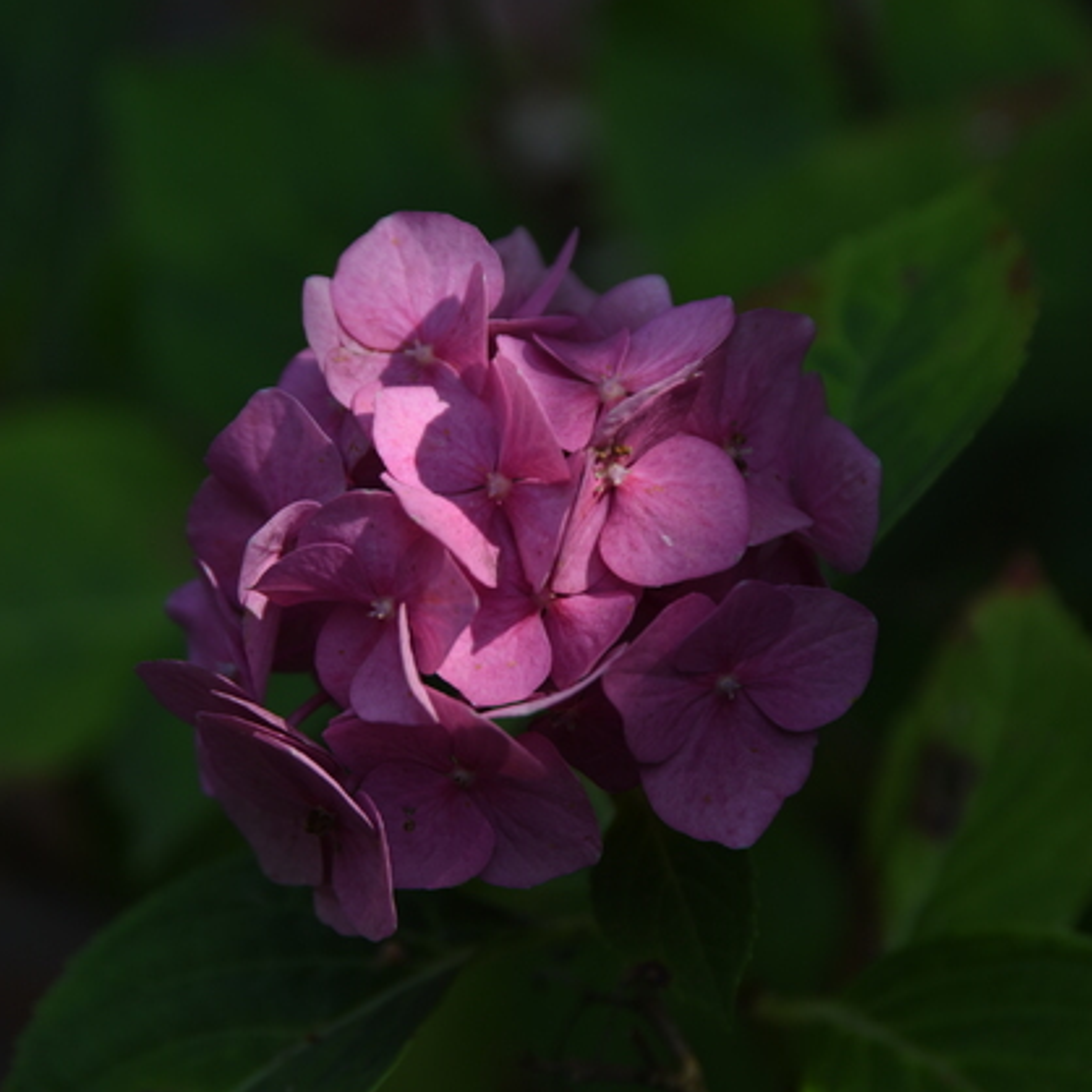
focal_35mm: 168
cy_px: 503
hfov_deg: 10.4
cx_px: 522
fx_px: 5996
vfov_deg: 10.4
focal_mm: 120
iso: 100
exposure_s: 1/250
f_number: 5.6
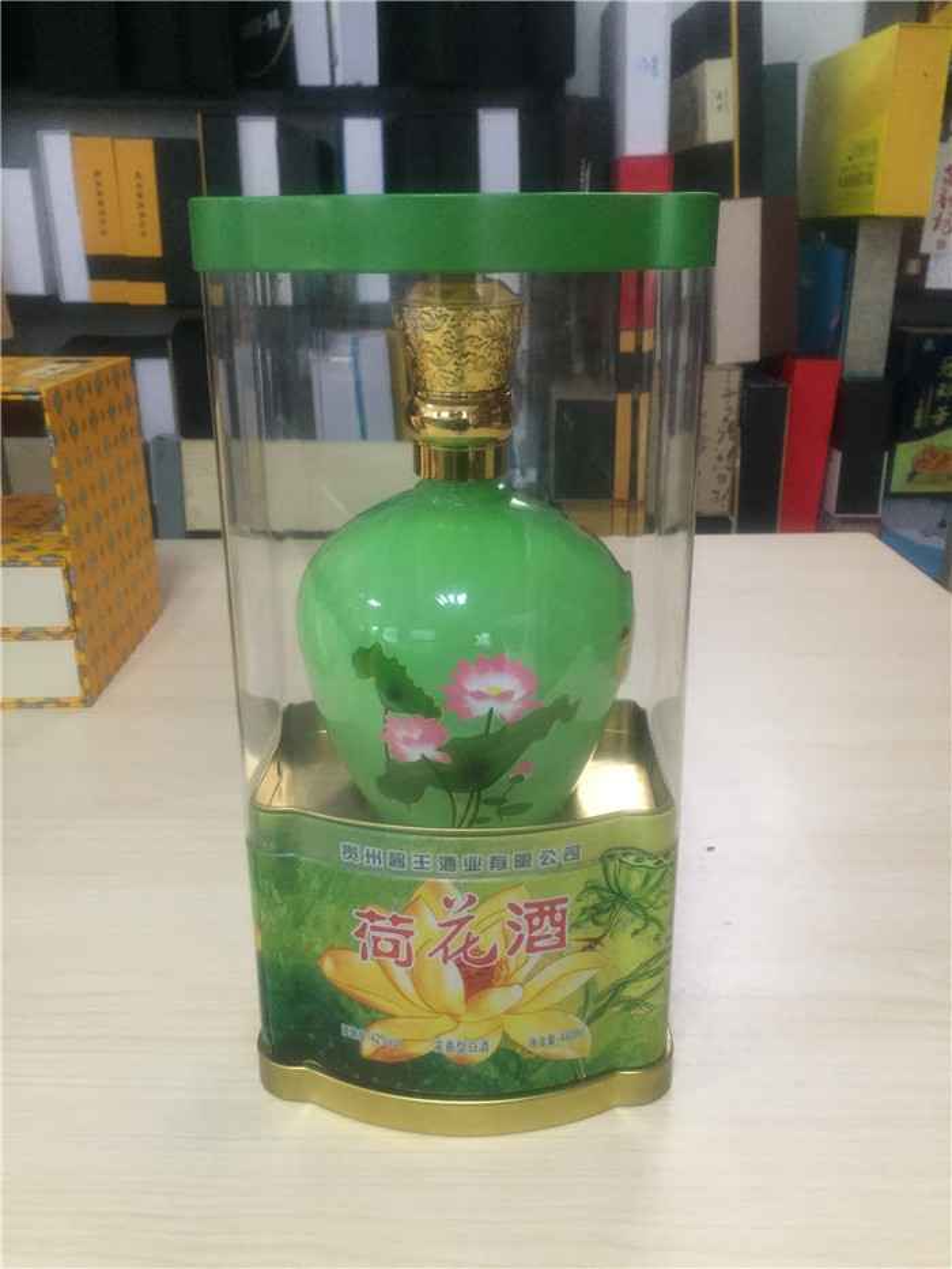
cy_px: 634
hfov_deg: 48.2
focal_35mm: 29
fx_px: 1063
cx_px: 476
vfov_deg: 61.7
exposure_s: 1/33
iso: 250
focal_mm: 4.15
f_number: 2.2
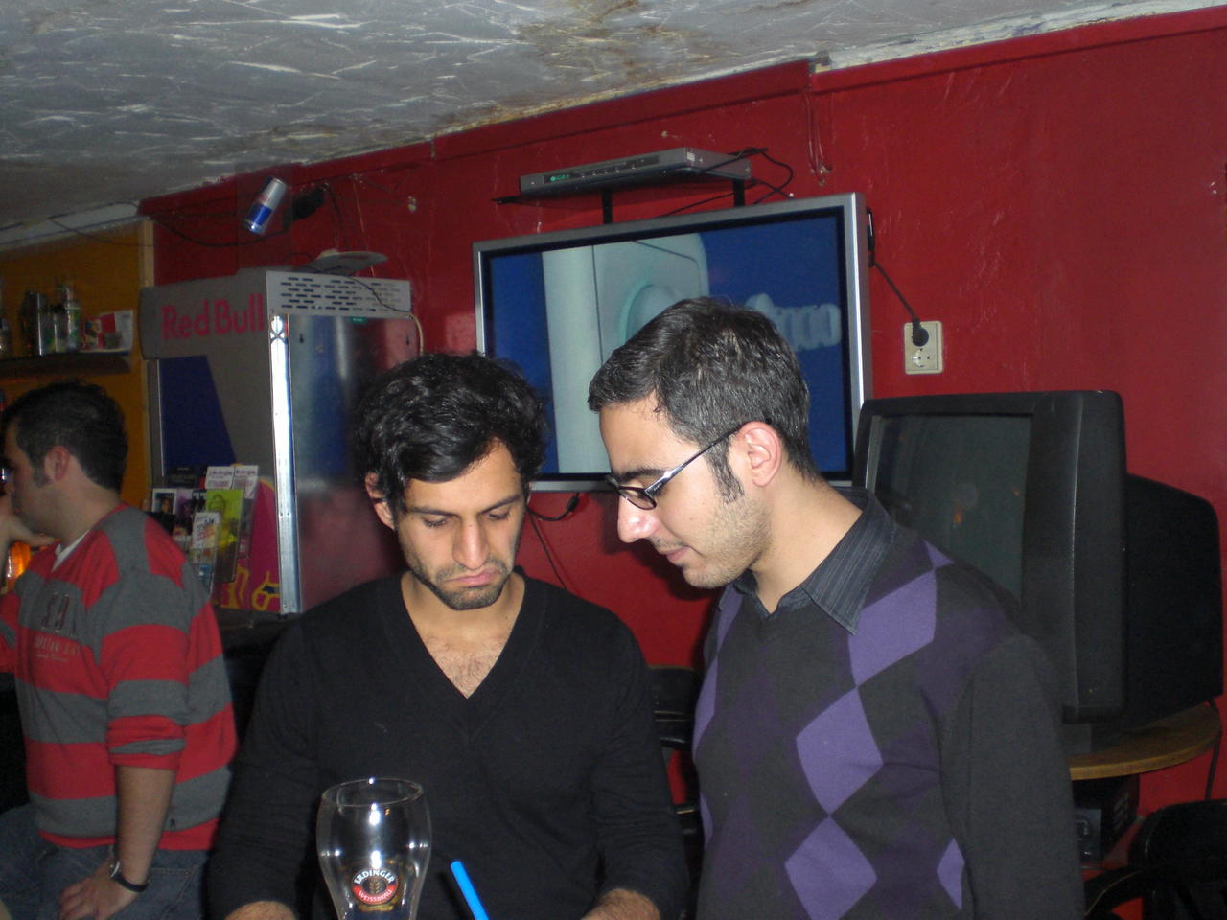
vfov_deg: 37.7
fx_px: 1347
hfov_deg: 49.0
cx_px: 614
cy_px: 460
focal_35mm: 38
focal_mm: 6.3
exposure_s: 1/60
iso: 200
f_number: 3.1
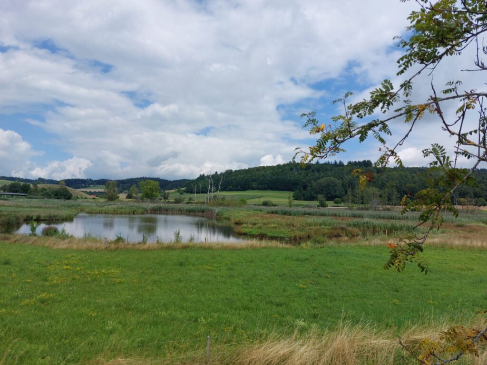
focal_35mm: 25
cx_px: 244
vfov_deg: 54.9
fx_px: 352
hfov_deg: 69.4
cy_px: 182
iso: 25
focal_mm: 5.23
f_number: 1.8
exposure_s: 1/1963
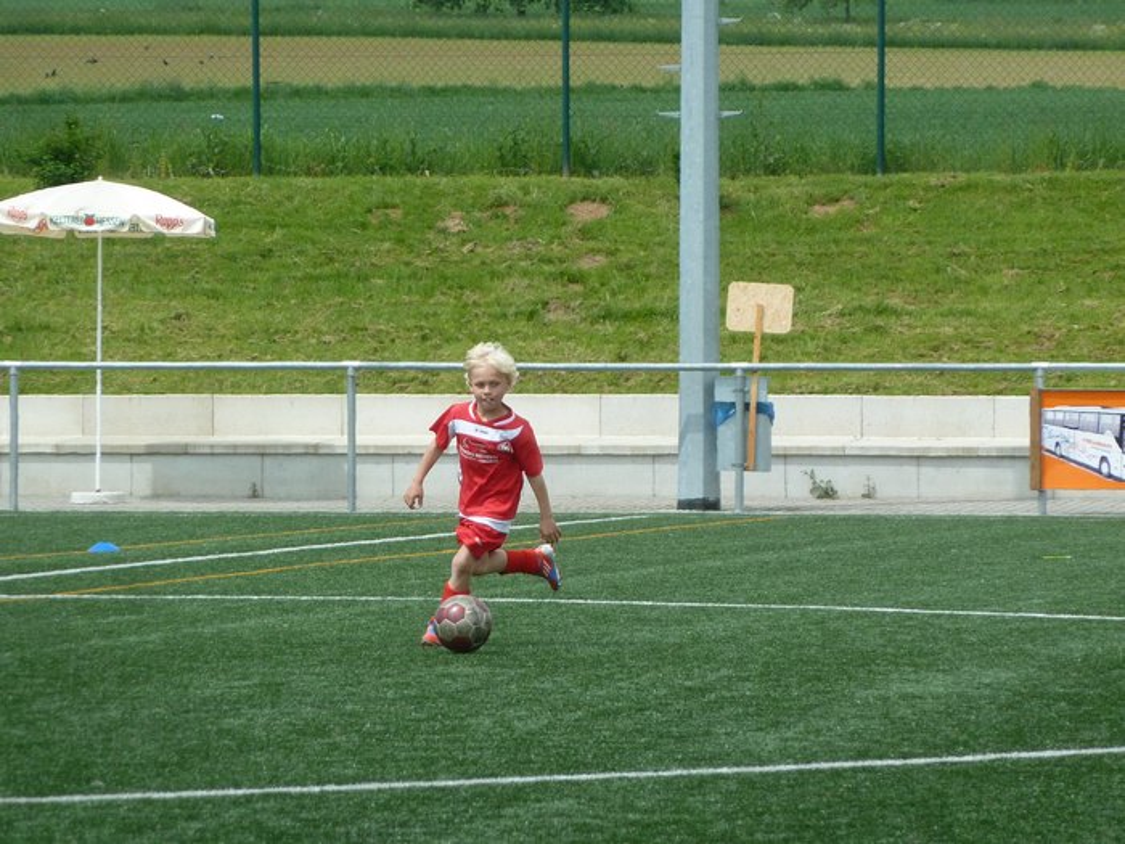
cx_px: 562
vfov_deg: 5.0
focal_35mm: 300
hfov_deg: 6.6
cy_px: 422
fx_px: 9750
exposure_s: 1/1000
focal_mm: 49.2
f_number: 4.9
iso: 250
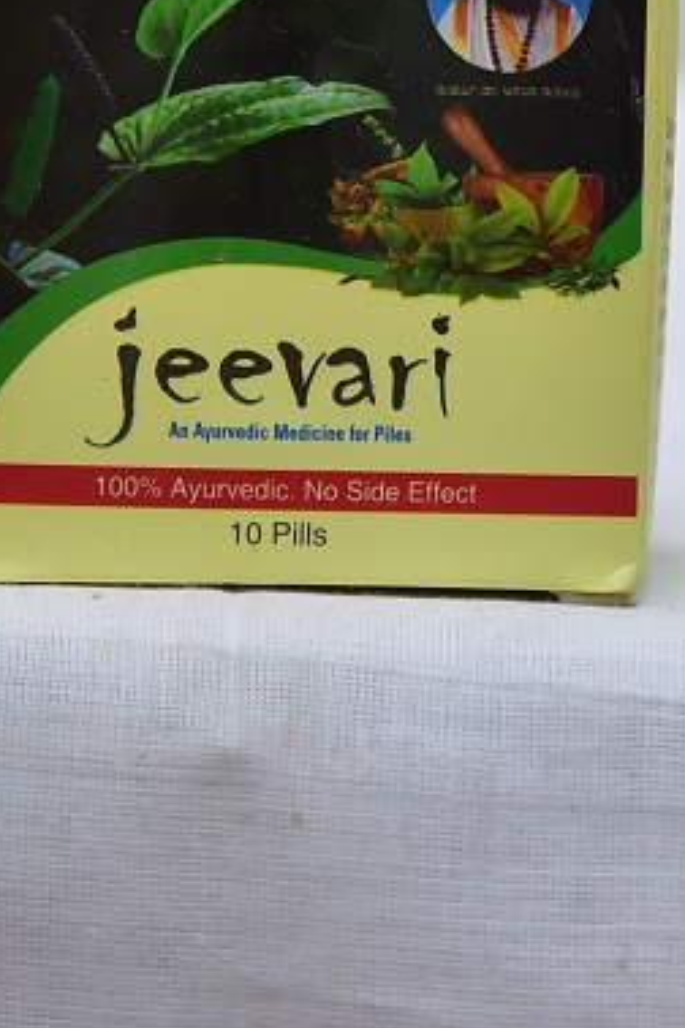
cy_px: 332
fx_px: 4167
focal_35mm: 146
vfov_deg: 14.0
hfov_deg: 9.4
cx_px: 329
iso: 1600
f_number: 4.5
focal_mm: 105
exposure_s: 1/125
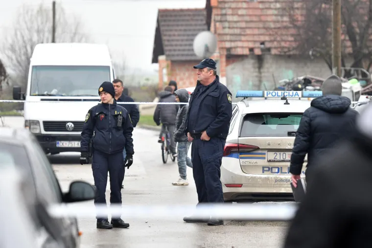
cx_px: 186
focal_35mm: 150
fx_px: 1550
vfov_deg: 9.2
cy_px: 124
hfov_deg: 13.7
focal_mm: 150
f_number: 5
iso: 800
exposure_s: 1/400
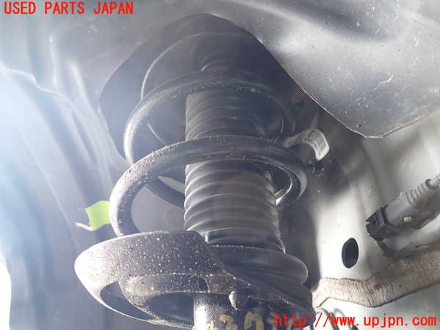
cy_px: 165
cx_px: 220
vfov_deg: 54.9
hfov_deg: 69.4
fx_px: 318
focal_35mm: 25
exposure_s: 1/50
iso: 200
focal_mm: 4.5
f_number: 2
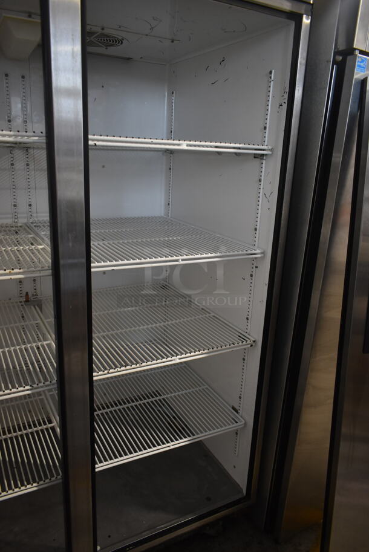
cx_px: 184
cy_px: 276
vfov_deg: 67.3
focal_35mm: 27
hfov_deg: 48.0
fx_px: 414
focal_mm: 18
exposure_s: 1/30
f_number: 3.5
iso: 900
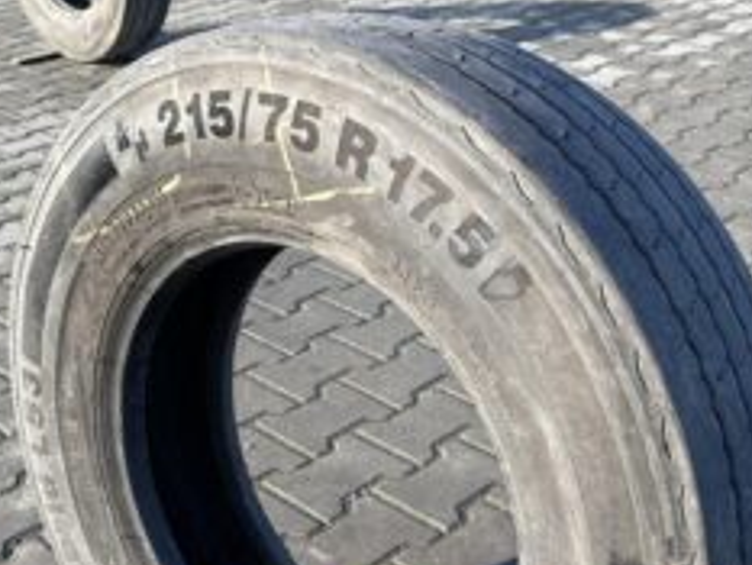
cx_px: 384
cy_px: 463
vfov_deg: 29.5
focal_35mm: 48
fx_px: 1043
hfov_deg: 39.6
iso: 32
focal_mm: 4.25
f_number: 1.8
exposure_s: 1/531
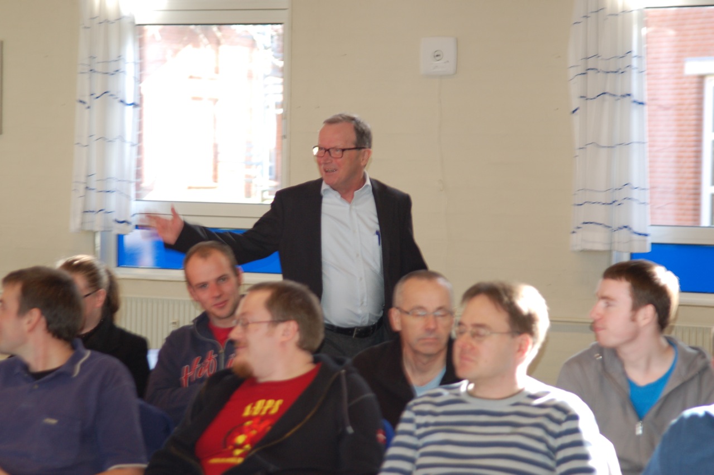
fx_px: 2437
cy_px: 238
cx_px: 357
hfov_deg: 16.7
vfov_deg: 11.1
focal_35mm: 123
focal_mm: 82
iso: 400
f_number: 4
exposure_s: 1/100
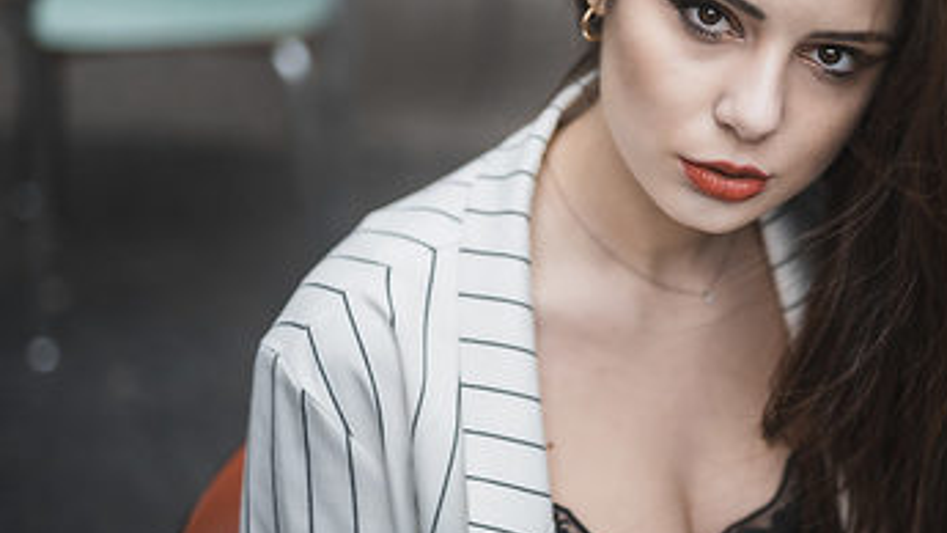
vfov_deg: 13.3
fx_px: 2285
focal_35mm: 91
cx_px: 711
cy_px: 195
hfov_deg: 23.2
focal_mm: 50
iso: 100
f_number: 1.4
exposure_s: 1/1000
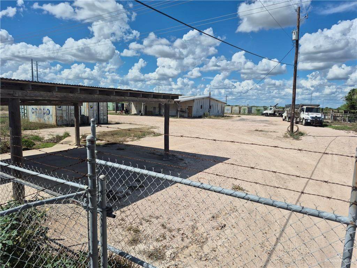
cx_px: 178
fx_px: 237
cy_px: 134
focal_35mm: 23
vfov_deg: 58.9
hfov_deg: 73.9
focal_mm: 5.4
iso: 25
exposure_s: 1/3368
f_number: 1.8
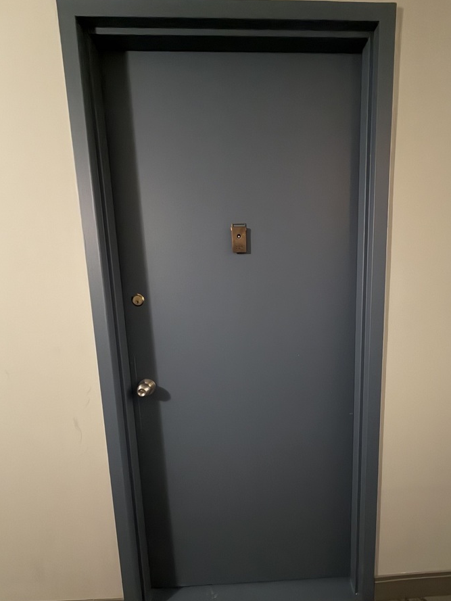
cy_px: 333
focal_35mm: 17
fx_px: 295
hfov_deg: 74.3
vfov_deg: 90.7
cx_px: 260
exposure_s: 1/15
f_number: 2.2
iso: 800
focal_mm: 2.22
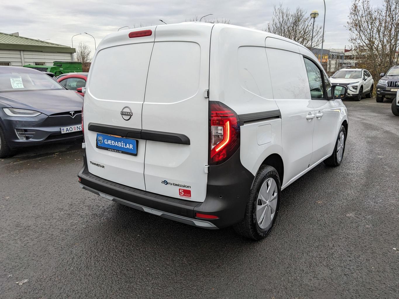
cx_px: 200
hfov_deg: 65.3
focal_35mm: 27
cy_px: 150
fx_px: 311
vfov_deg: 51.4
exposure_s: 1/133
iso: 58
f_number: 1.73
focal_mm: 4.38
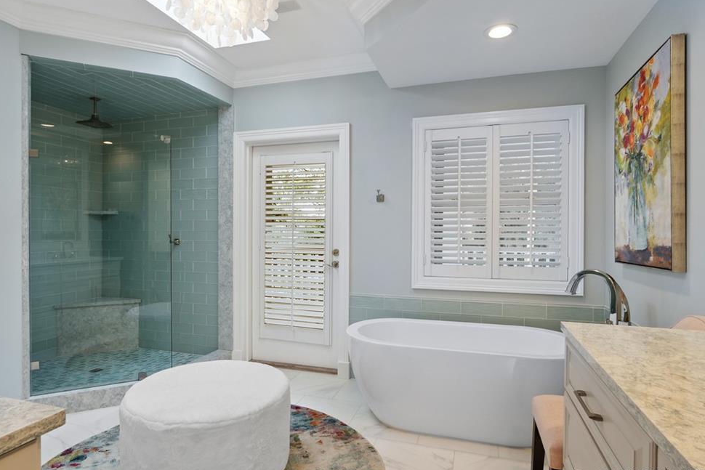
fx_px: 372
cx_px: 345
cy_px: 232
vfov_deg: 64.6
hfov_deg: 86.9
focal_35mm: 19
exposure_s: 1/20
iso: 200
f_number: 9
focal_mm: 12
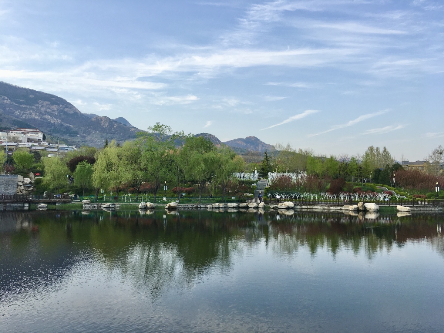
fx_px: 372
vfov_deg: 48.2
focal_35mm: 29
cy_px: 166
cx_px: 222
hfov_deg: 61.7
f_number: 2.2
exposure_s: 1/527
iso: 25
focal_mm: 4.15
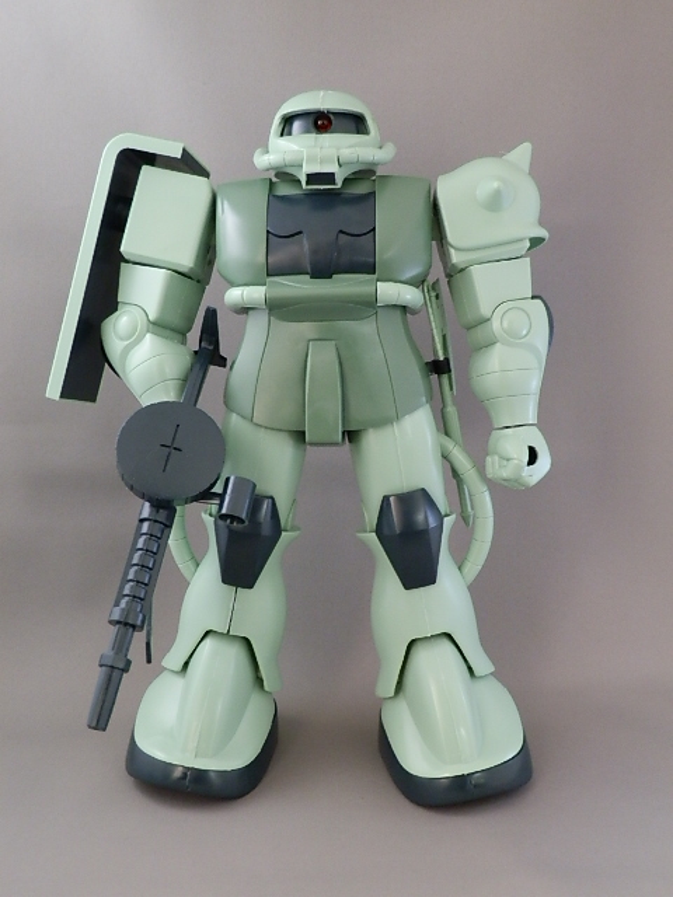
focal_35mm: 34
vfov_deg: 54.0
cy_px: 448
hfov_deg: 41.8
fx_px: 881
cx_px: 336
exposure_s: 1/13
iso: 200
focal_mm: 6.17
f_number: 3.5
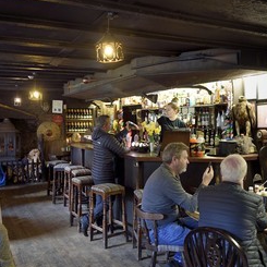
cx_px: 139
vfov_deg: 47.2
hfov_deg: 47.2
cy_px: 129
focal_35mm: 35
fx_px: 305
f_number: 5.6
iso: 800
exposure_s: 1/8
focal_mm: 24
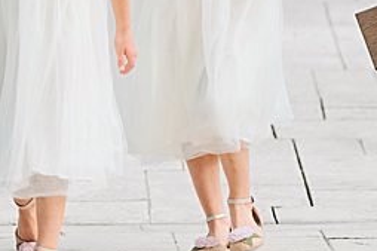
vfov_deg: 2.3
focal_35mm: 593
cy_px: -50
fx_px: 6206
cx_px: -113
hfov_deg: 3.5
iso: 320
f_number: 2.8
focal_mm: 160
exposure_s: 1/2000
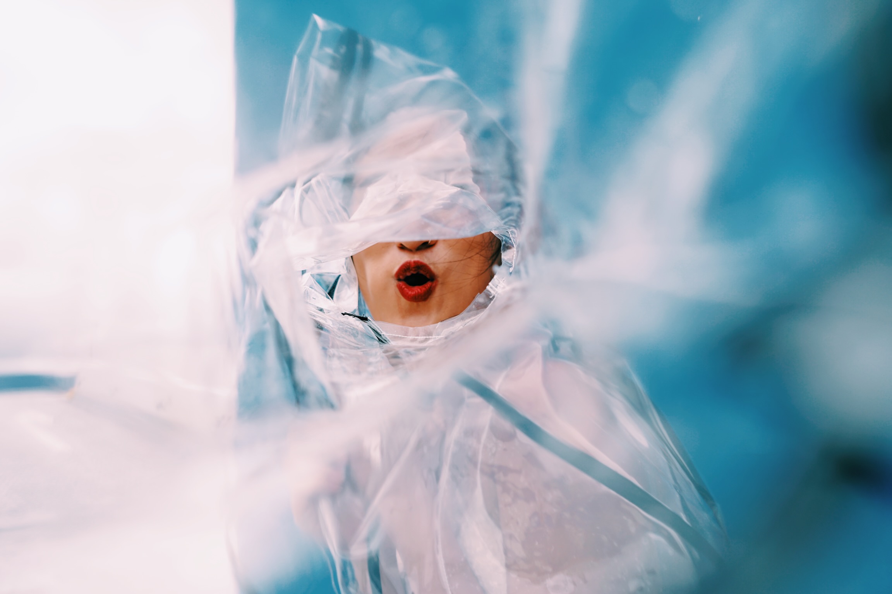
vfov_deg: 46.4
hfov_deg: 65.5
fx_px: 694
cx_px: 446
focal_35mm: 28
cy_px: 297
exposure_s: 1/500
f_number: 3.5
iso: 160
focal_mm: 28
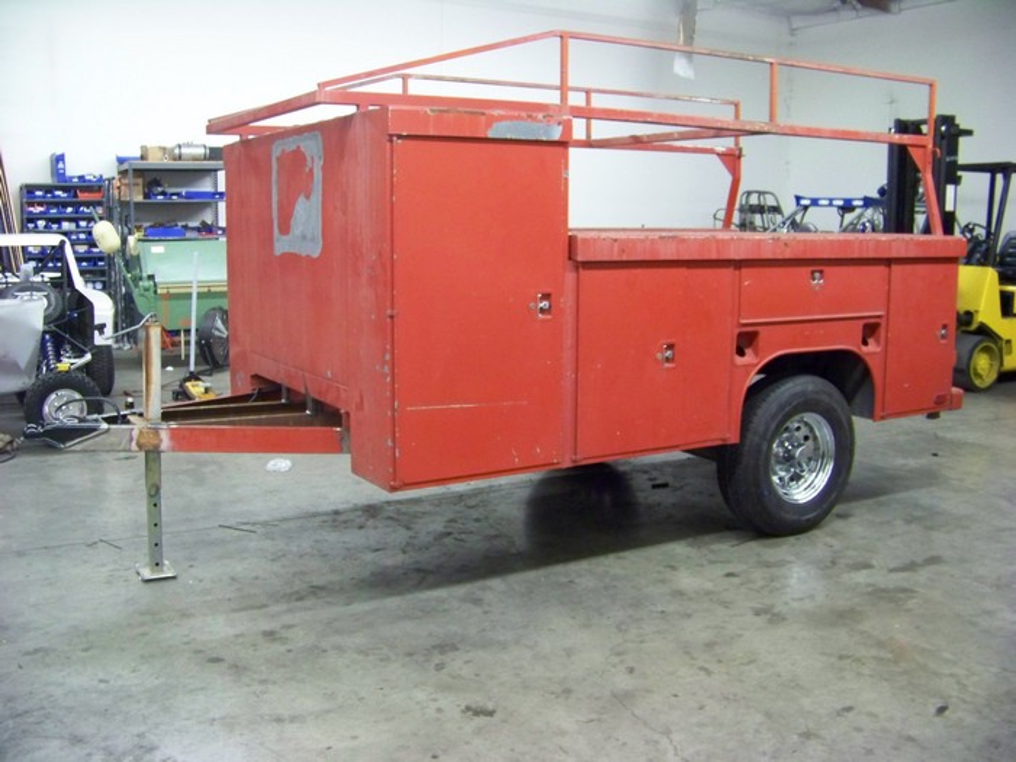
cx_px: 508
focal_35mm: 36
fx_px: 1057
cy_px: 381
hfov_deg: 51.4
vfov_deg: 39.7
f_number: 2.8
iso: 400
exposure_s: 1/15
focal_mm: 5.85
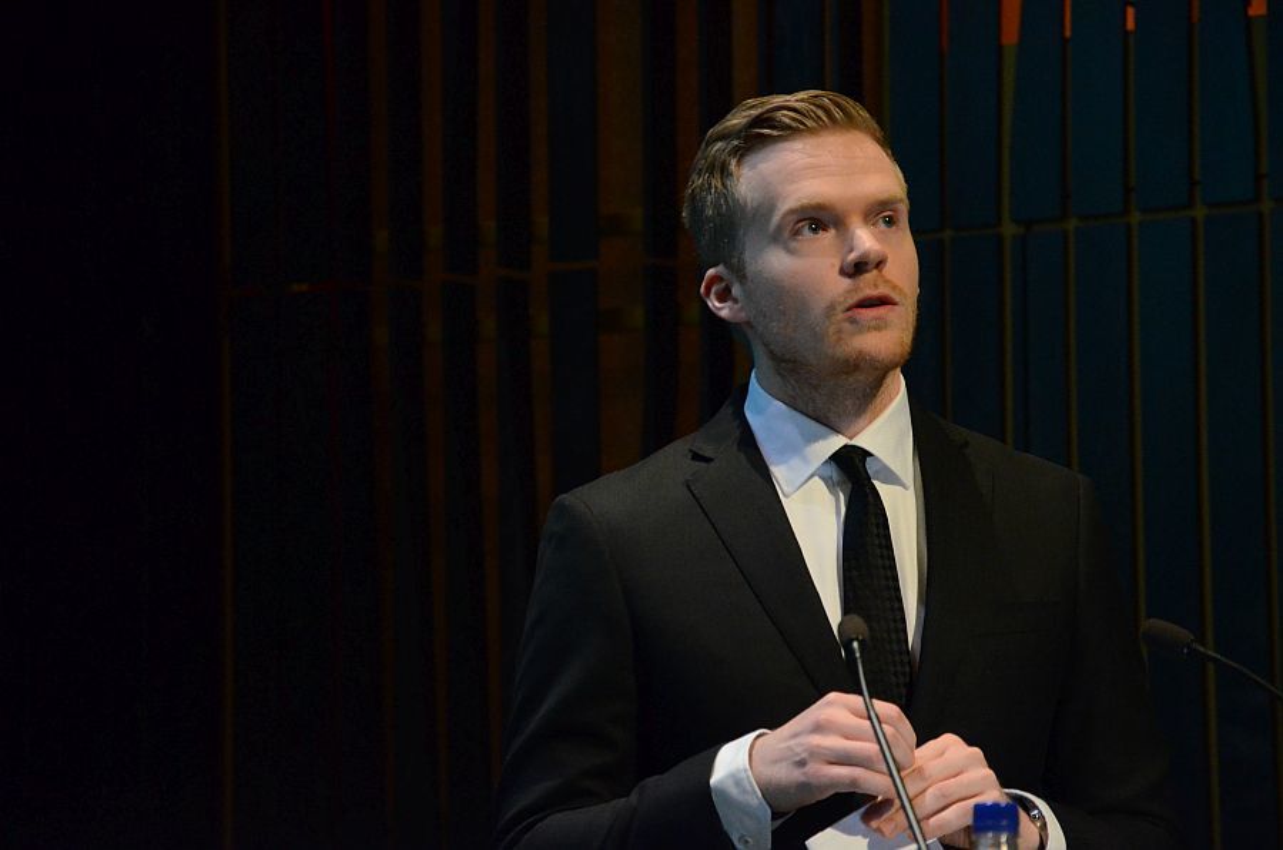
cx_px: 642
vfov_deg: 8.7
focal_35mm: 158
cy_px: 425
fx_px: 5601
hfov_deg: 13.1
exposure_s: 1/50
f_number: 5.6
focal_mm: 105
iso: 4000
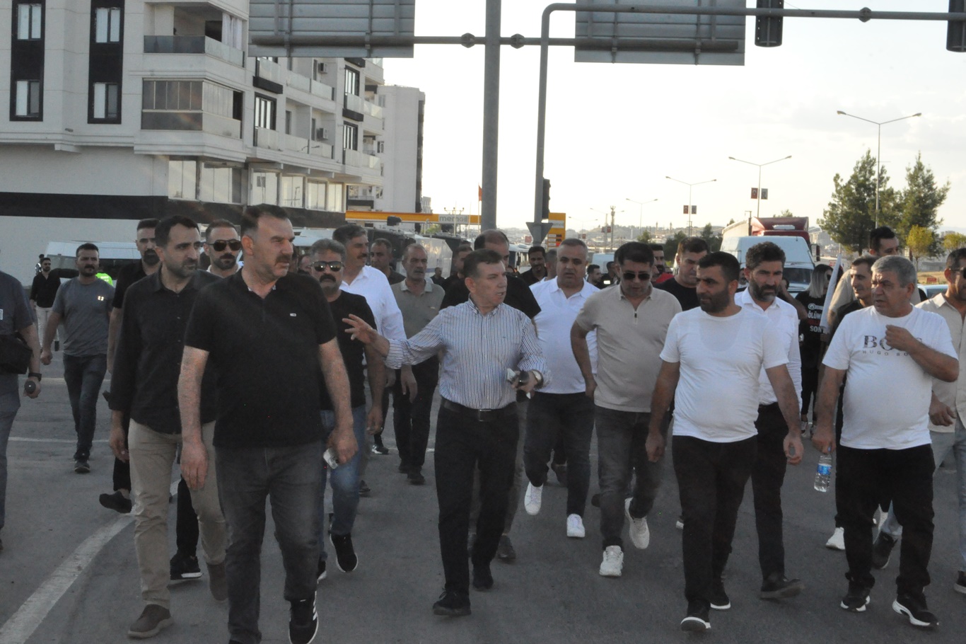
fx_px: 1288
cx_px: 483
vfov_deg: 28.1
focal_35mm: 48
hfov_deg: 41.1
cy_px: 322
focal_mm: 32
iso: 3200
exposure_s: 1/200
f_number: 20
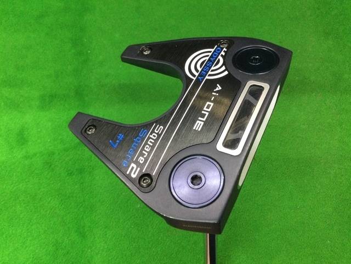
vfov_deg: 45.4
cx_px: 176
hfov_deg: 58.4
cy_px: 132
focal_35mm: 31
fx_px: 314
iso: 125
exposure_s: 1/30
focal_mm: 3.3
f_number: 2.4
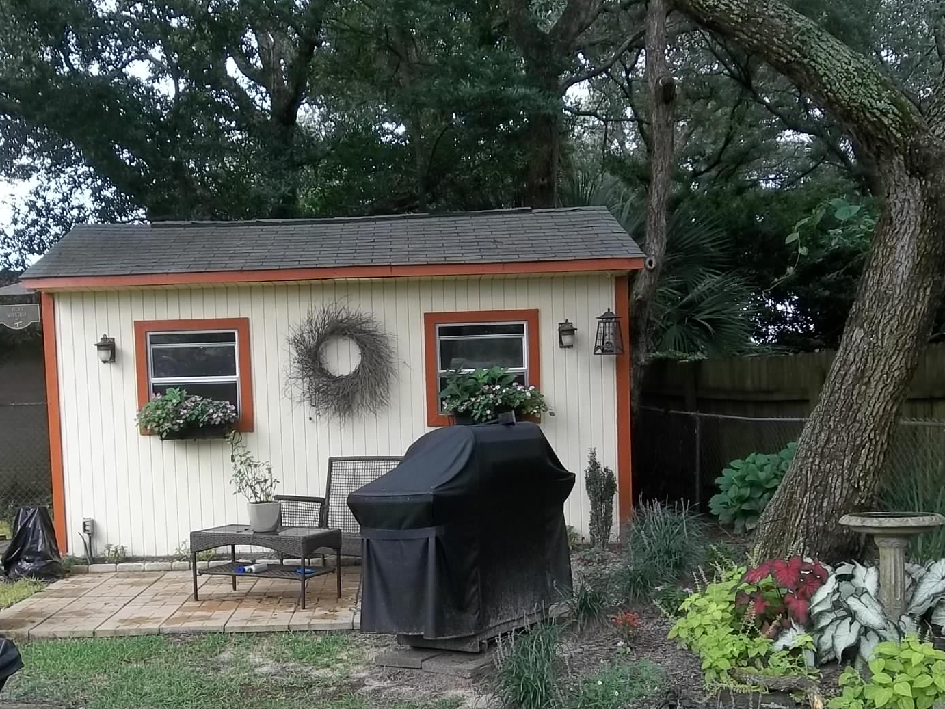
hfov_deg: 46.7
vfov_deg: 35.6
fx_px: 1092
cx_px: 414
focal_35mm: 40
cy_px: 472
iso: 80
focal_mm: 4.9
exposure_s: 1/80
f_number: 3.5
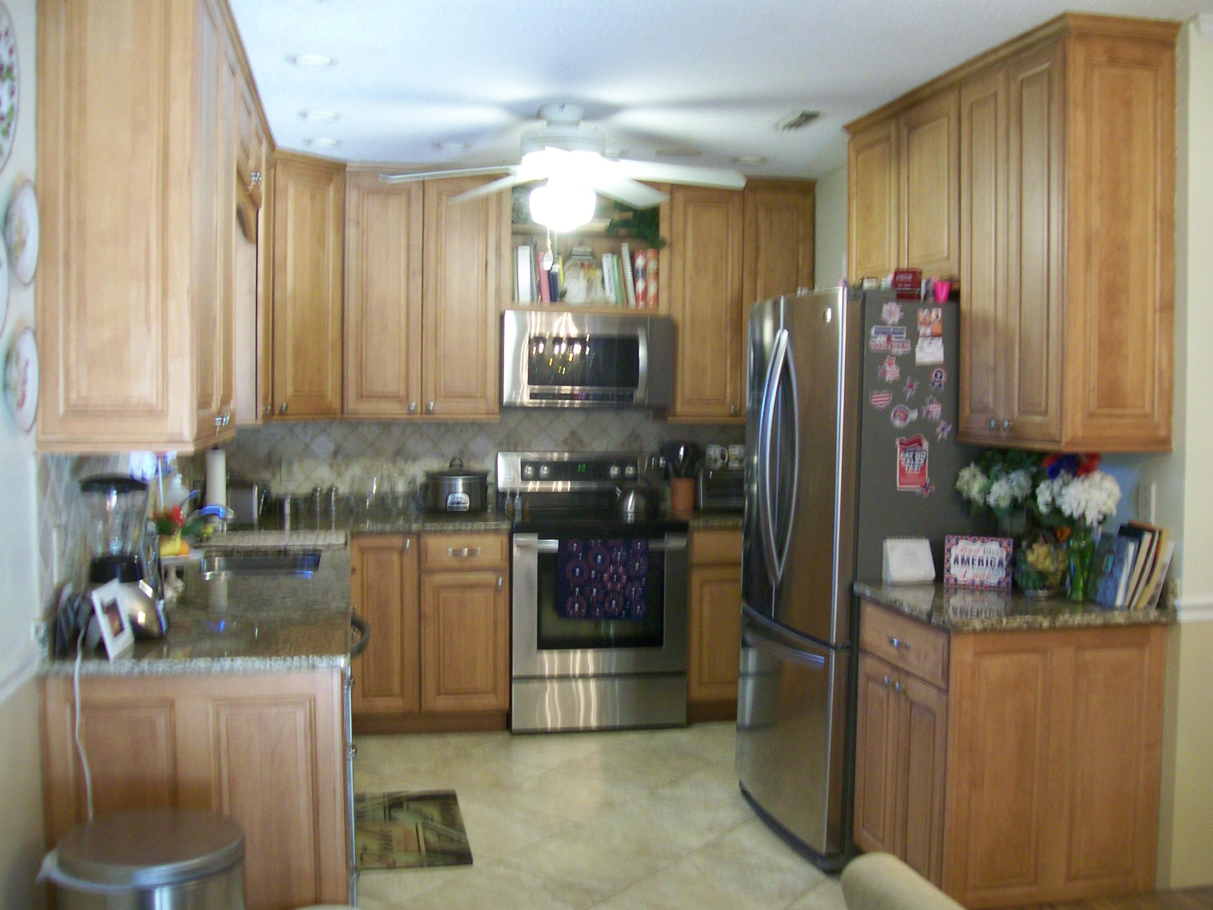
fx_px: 1261
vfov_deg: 39.7
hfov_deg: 51.4
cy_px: 455
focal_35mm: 36
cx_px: 606
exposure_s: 1/8
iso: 160
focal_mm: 6
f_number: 2.7
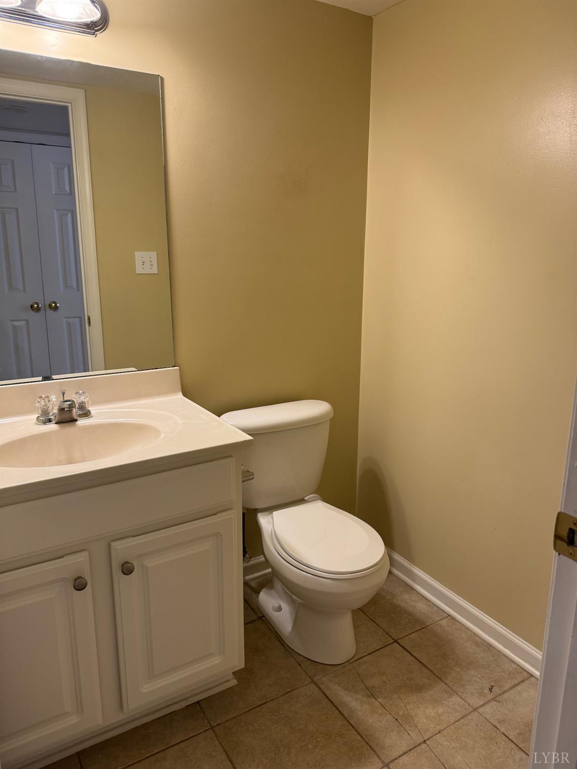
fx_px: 533
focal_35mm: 24
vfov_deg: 71.6
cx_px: 288
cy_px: 384
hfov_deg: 56.8
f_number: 1.78
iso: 160
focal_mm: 6.76
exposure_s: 1/120
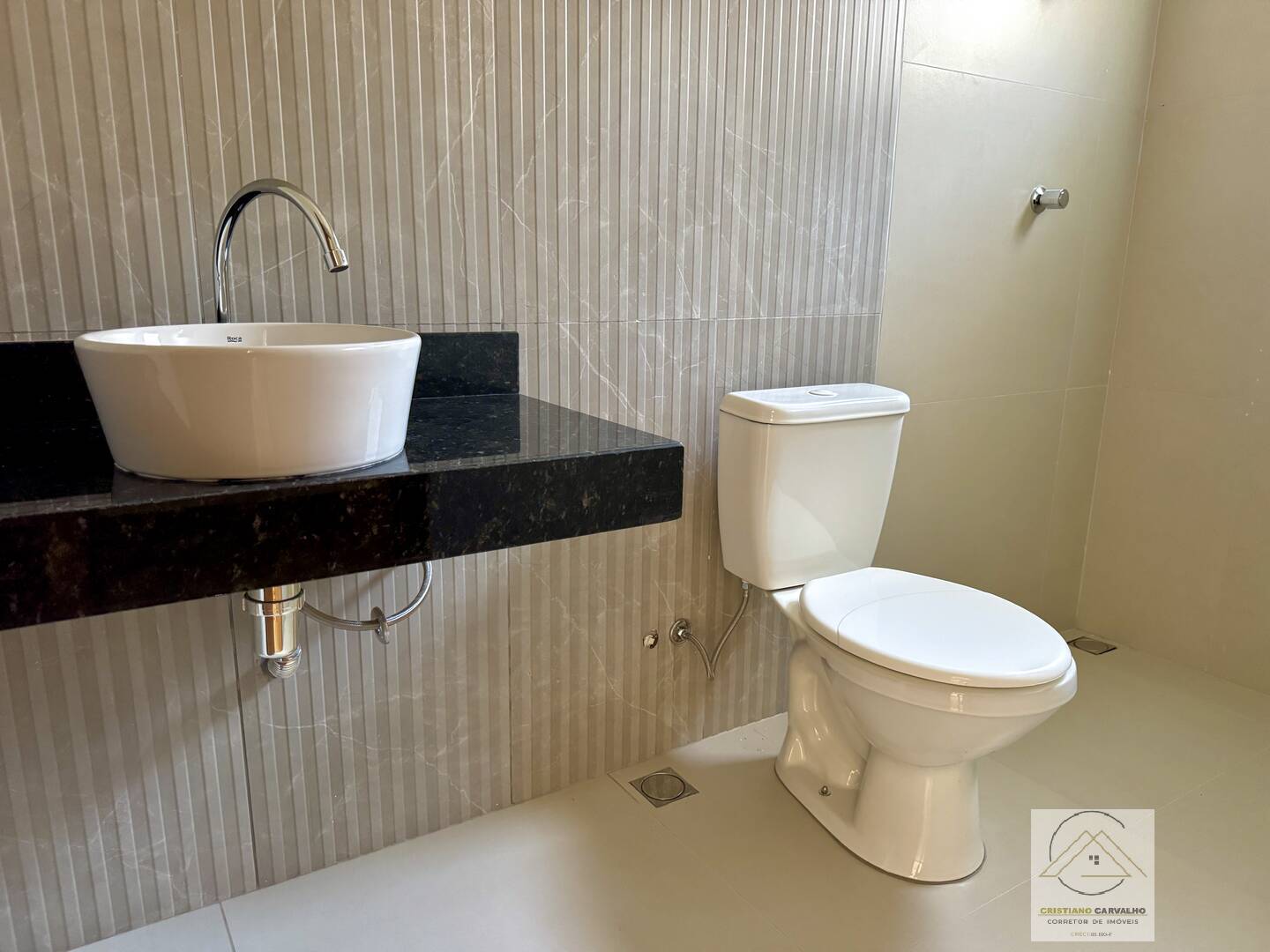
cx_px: 635
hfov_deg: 71.6
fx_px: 881
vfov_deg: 56.8
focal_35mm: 24
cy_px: 476
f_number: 1.78
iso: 640
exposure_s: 1/60
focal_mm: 6.76
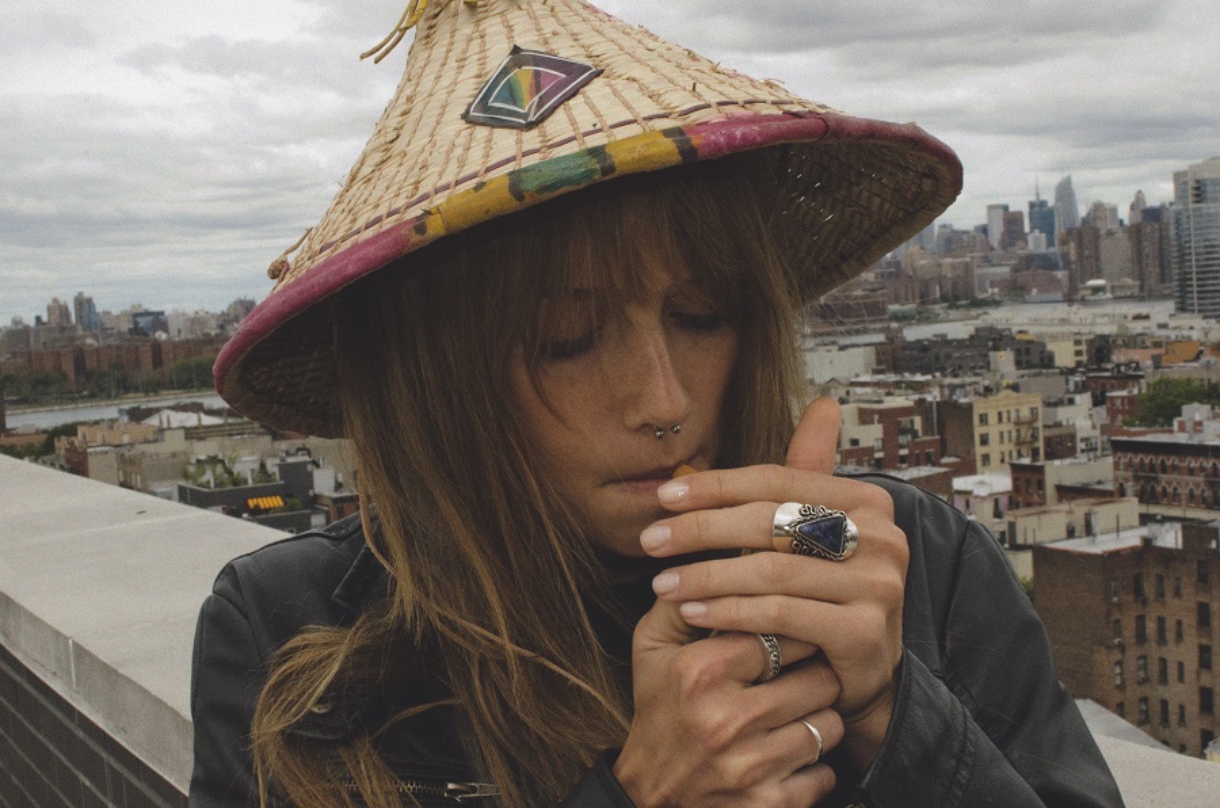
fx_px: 1775
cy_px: 404
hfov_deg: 37.9
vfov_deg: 25.6
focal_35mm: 52
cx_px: 610
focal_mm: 35
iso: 2500
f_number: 22
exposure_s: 1/250
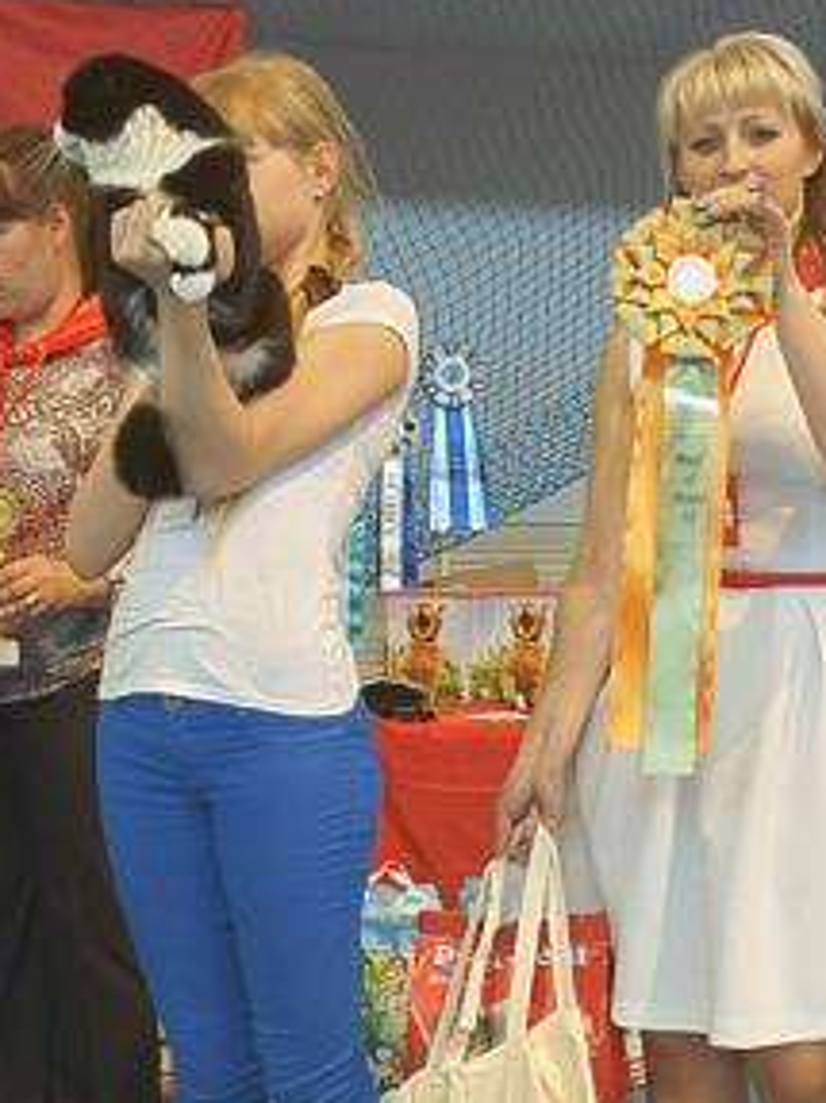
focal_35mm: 63
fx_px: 2006
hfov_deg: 23.2
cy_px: 753
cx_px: 494
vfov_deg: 30.5
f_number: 5.6
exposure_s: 1/15
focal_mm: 28
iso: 400
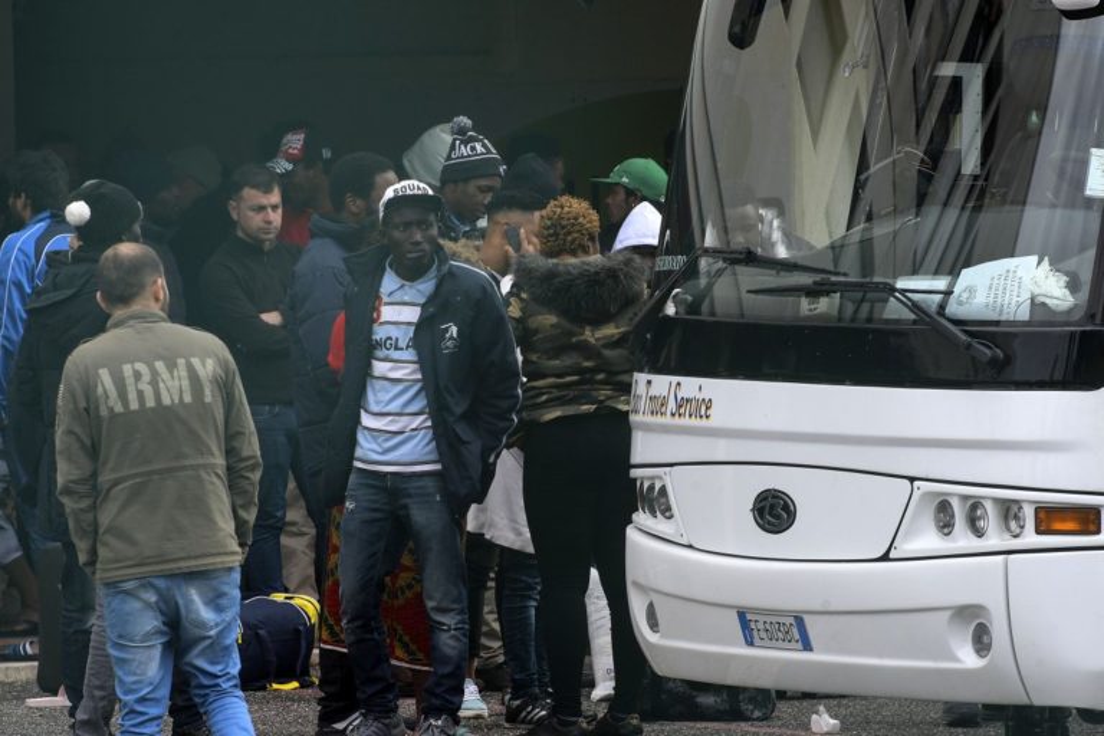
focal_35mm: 450
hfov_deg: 4.6
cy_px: 368
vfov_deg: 3.1
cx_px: 552
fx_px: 13799
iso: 800
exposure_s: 1/160
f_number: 14
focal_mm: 300
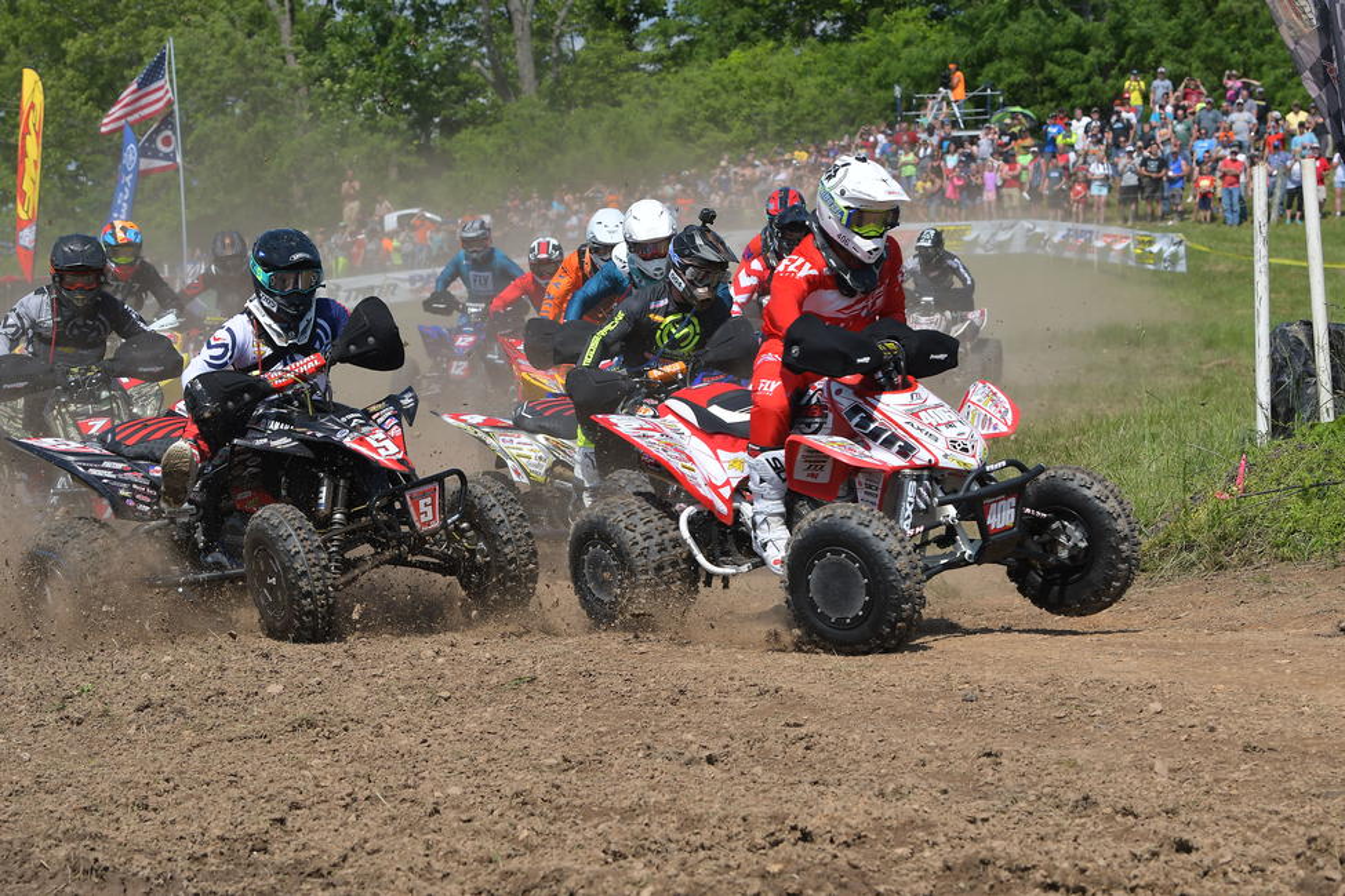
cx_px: 672
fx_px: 3923
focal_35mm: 105
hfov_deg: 19.5
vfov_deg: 13.0
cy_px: 448
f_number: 5.6
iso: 160
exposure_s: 1/1250
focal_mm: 70
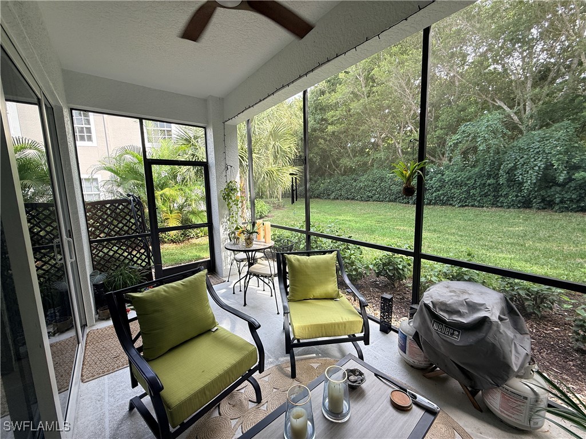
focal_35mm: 14
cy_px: 220
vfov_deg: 85.7
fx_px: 237
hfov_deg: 102.1
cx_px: 293
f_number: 2.2
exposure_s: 1/100
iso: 40
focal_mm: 2.22
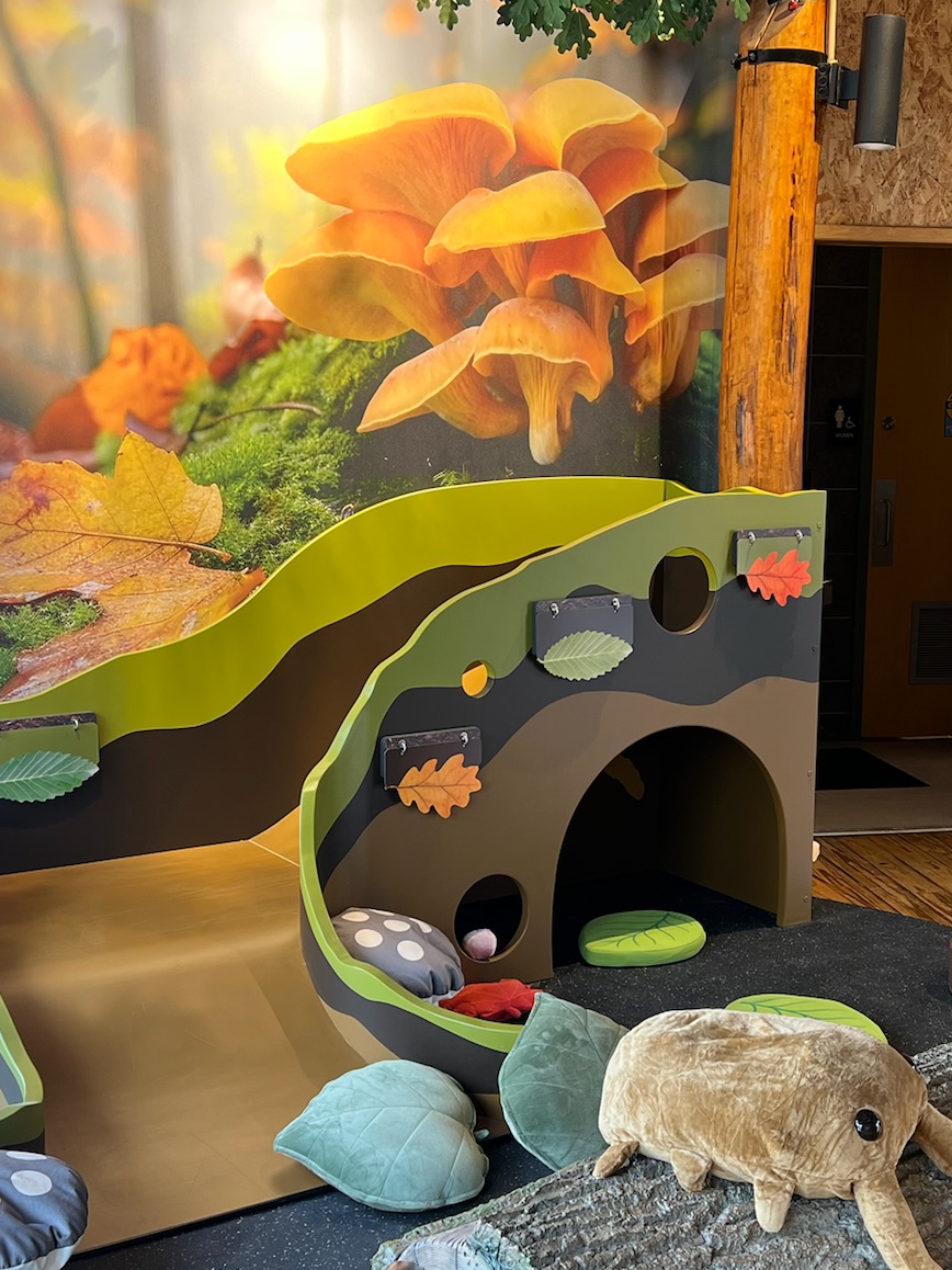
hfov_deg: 31.4
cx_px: 589
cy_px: 677
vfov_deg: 41.2
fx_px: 1687
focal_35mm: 46
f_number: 1.5
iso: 64
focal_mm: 5.7
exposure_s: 1/120
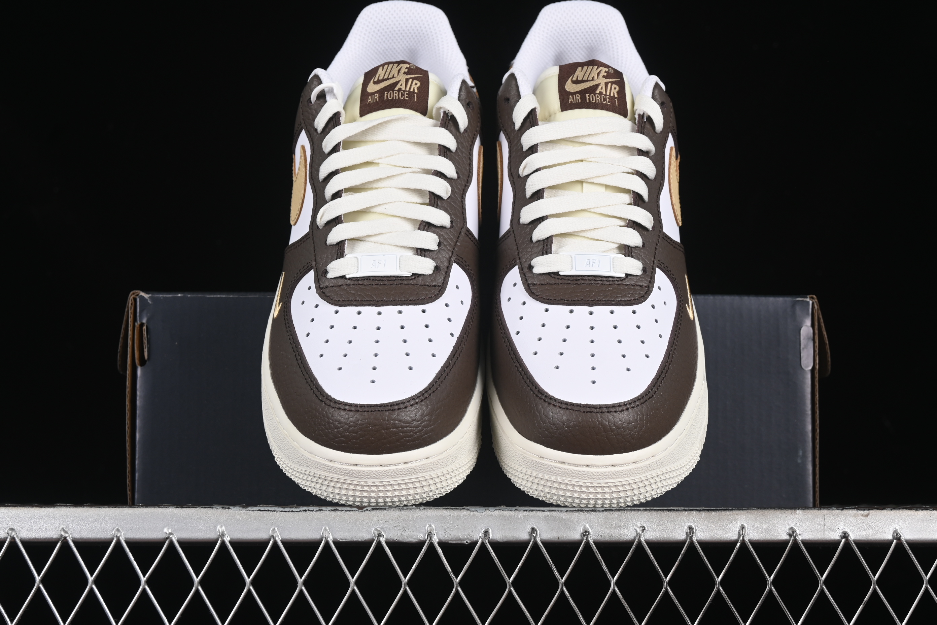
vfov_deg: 18.2
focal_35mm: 75
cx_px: 468
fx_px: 1952
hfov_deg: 27.0
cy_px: 312
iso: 160
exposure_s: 1/80
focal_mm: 50
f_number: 8
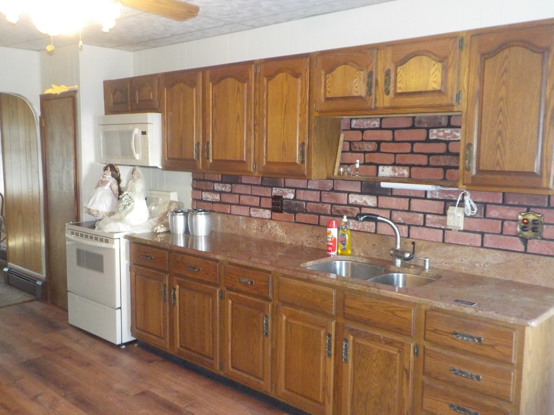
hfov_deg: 56.8
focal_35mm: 32
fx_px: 512
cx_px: 264
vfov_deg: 44.2
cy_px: 206
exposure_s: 1/30
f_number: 3.3
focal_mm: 4.1
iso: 450
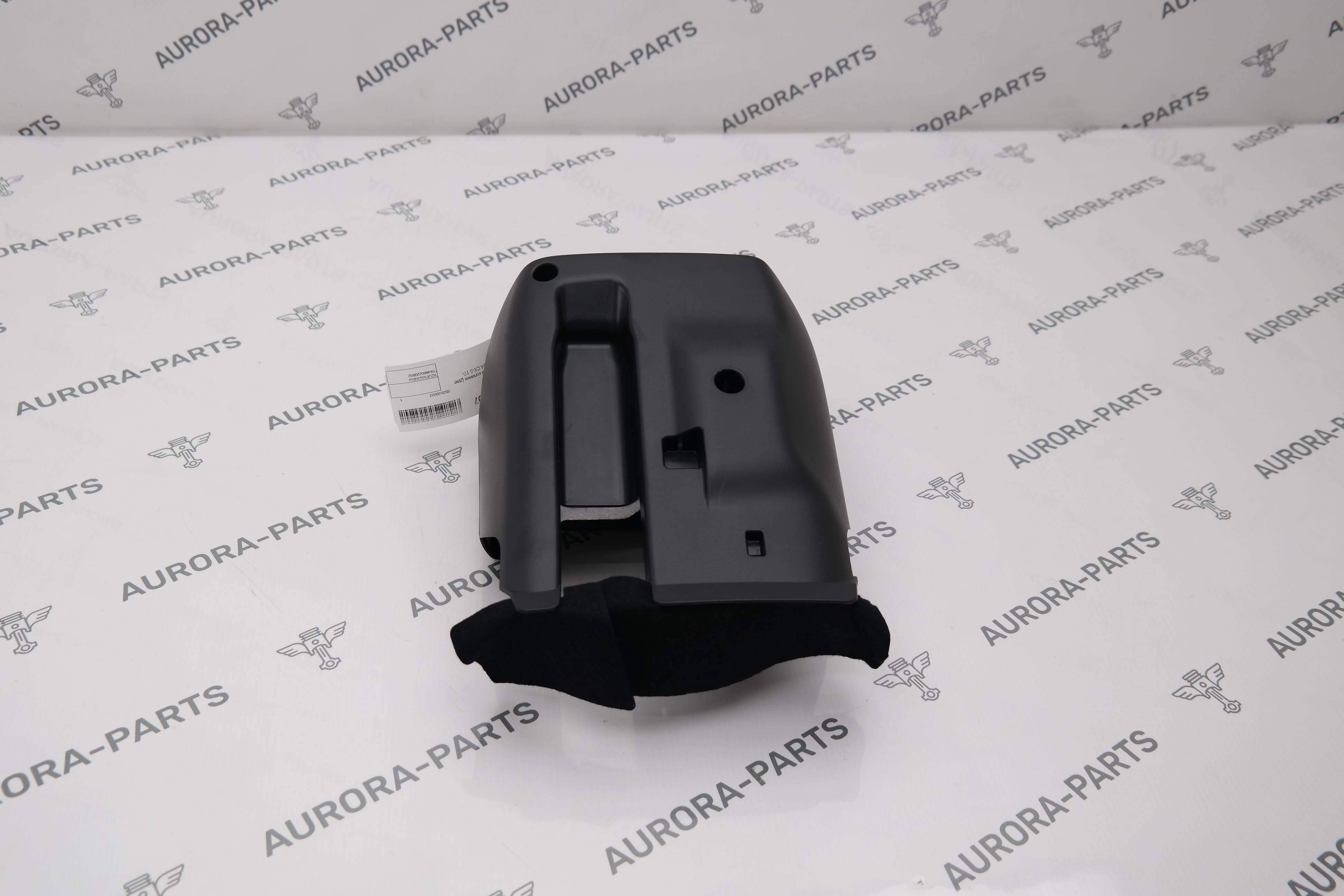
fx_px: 1232
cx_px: 672
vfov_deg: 40.0
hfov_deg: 57.2
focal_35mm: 33
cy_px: 448
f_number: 4.5
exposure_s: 1/125
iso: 100
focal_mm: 22
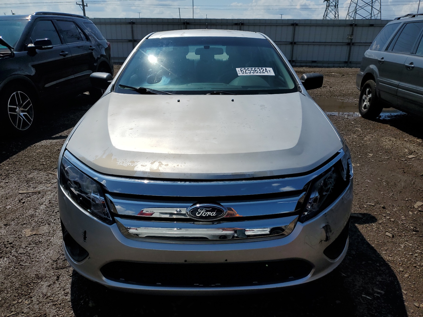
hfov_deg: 67.3
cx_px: 212
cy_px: 158
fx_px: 318
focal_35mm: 26
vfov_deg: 53.1
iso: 52
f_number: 1.5
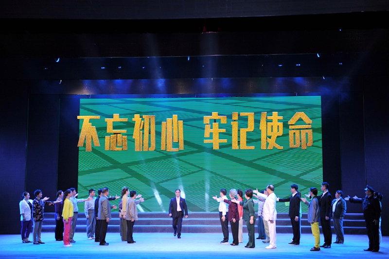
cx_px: 194
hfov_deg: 39.6
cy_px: 130
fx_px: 540
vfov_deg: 27.0
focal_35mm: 50
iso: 800
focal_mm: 50
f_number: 2.8
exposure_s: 1/500
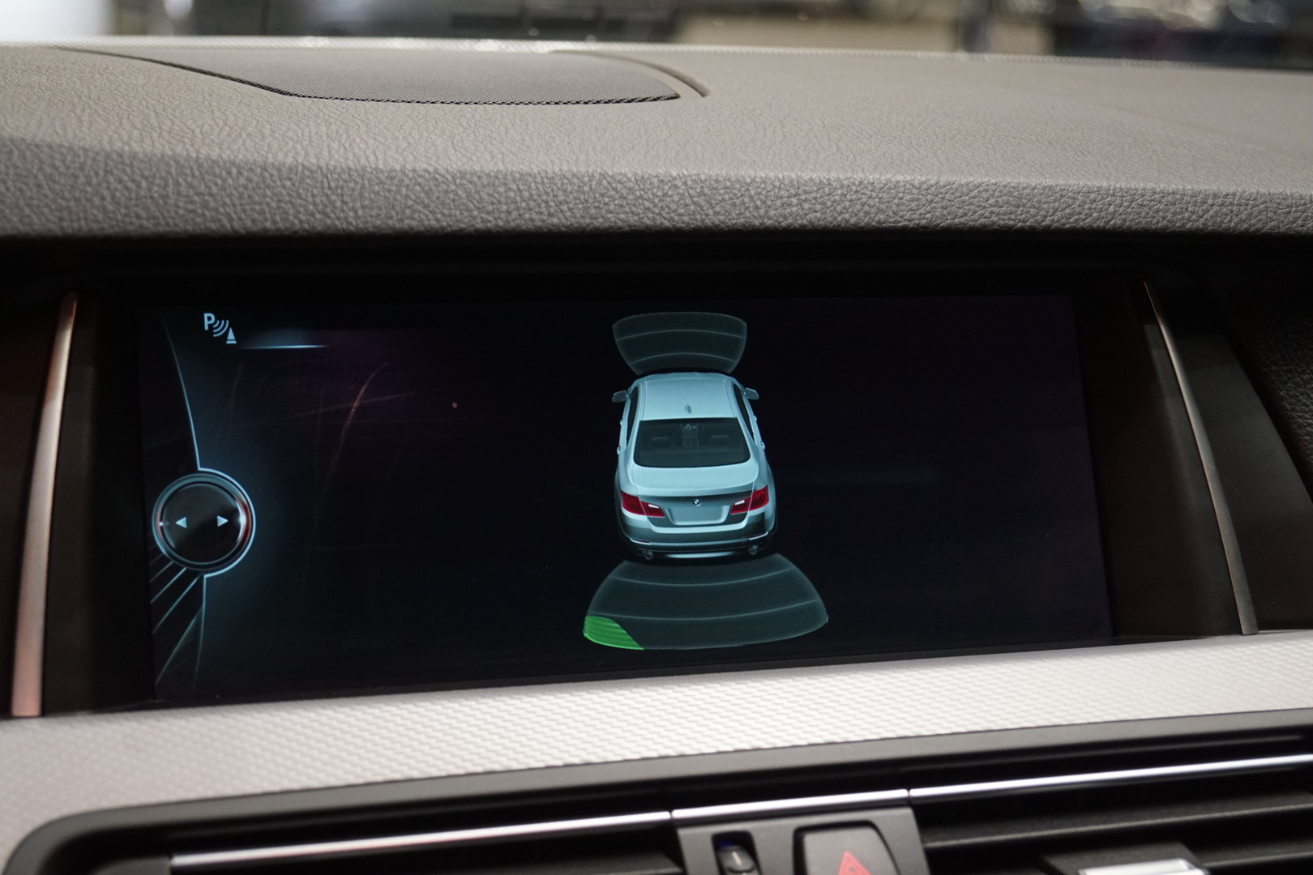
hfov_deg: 37.9
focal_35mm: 52
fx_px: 1915
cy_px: 438
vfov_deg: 25.8
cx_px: 656
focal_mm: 35
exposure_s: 1/60
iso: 1250
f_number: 5
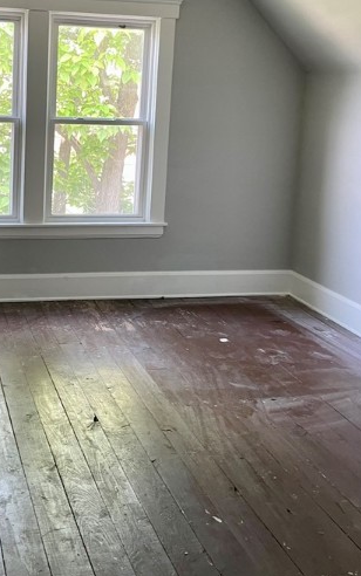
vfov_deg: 45.3
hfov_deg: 29.3
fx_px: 676
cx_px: 77
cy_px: 178
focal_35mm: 43
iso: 100
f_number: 1.6
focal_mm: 4.2
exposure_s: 1/60
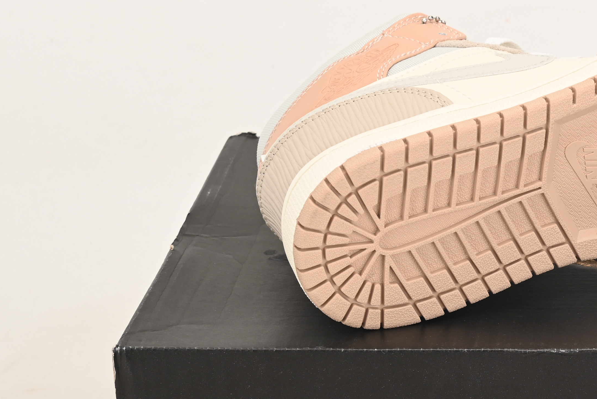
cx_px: 748
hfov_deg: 15.4
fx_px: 2107
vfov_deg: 10.8
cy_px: 274
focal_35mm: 127
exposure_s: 1/200
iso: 100
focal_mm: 46
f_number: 11
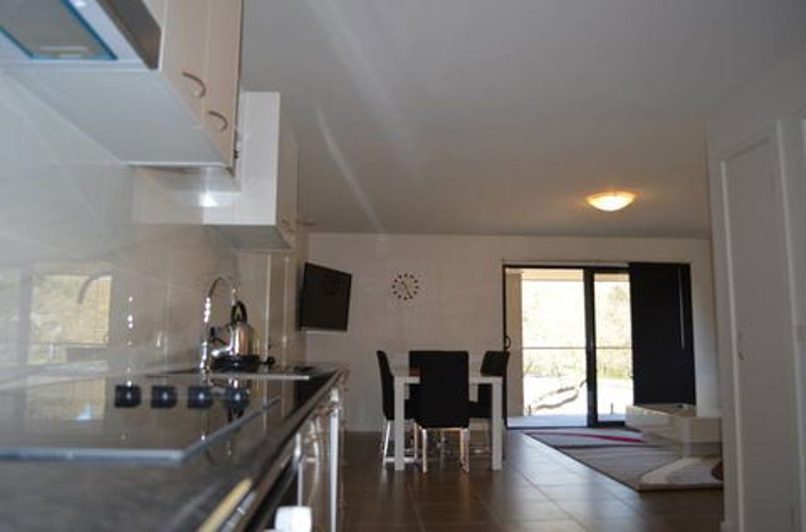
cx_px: 403
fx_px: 603
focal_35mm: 27
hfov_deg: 67.5
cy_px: 266
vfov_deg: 47.7
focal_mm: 18
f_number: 3.5
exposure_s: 1/200
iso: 400
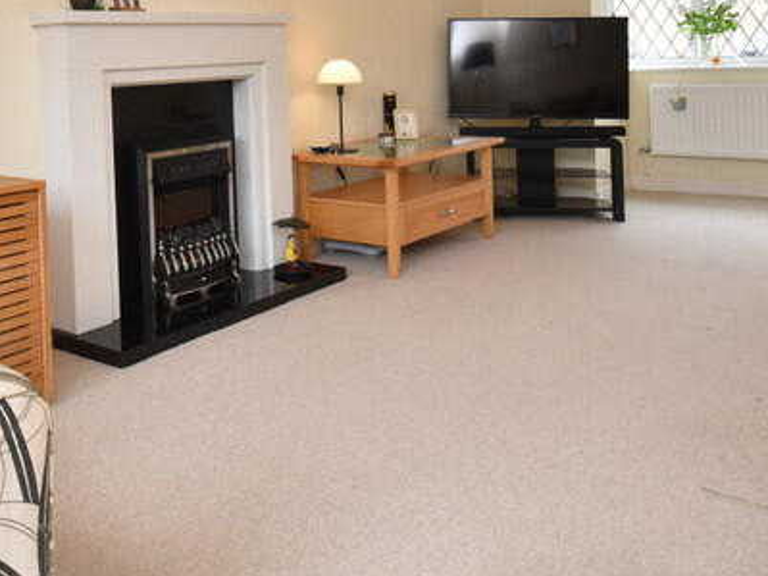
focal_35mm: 37
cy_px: 20
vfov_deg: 35.5
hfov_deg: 49.5
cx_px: 275
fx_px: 821
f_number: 9
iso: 500
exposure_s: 1/60
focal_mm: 10
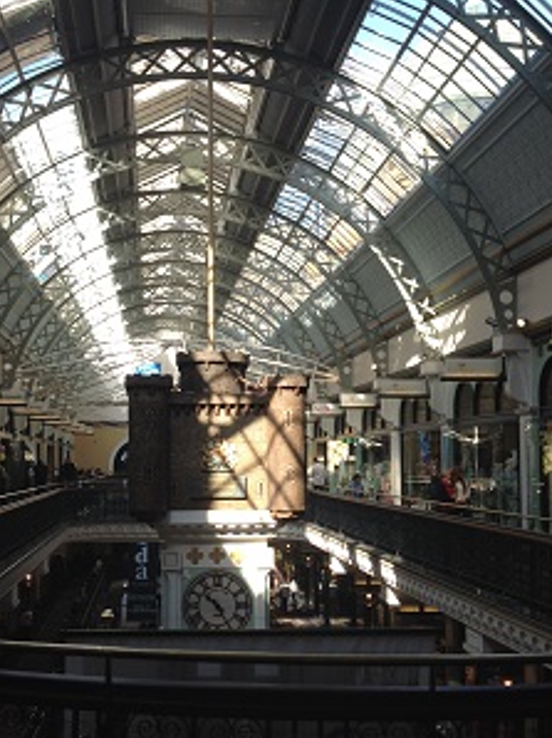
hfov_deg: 30.8
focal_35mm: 47
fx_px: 1001
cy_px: 404
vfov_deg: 40.4
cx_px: 220
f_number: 2.4
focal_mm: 4.28
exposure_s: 1/220
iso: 50
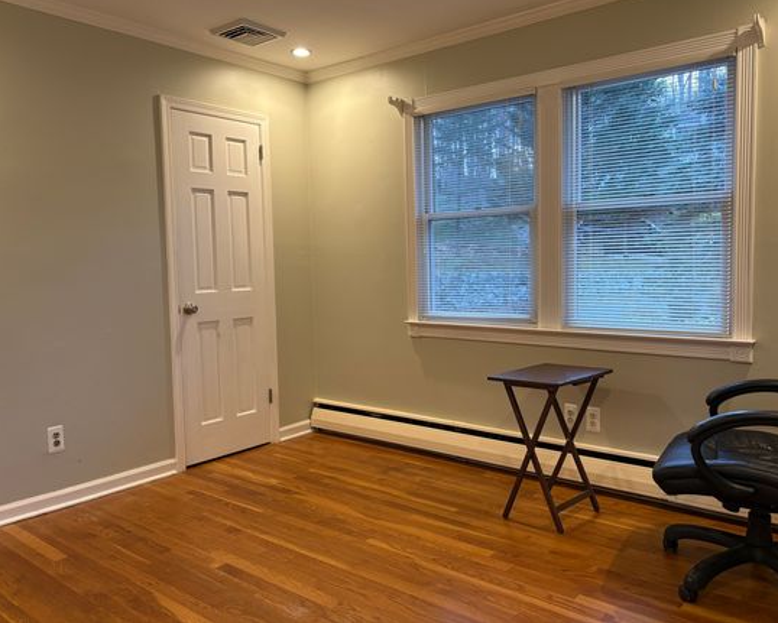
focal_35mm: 28
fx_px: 645
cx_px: 425
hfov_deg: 62.1
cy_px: 303
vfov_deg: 51.6
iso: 125
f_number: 1.6
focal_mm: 5.96
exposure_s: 1/60
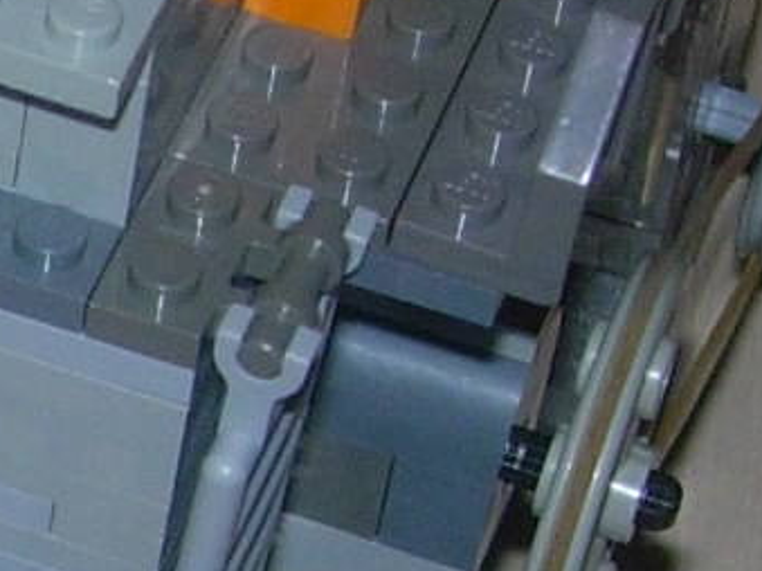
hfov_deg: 7.4
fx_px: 5611
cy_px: 587
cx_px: -955
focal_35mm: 255
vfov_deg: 5.8
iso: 79
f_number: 2.8
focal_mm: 7.8
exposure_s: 1/64
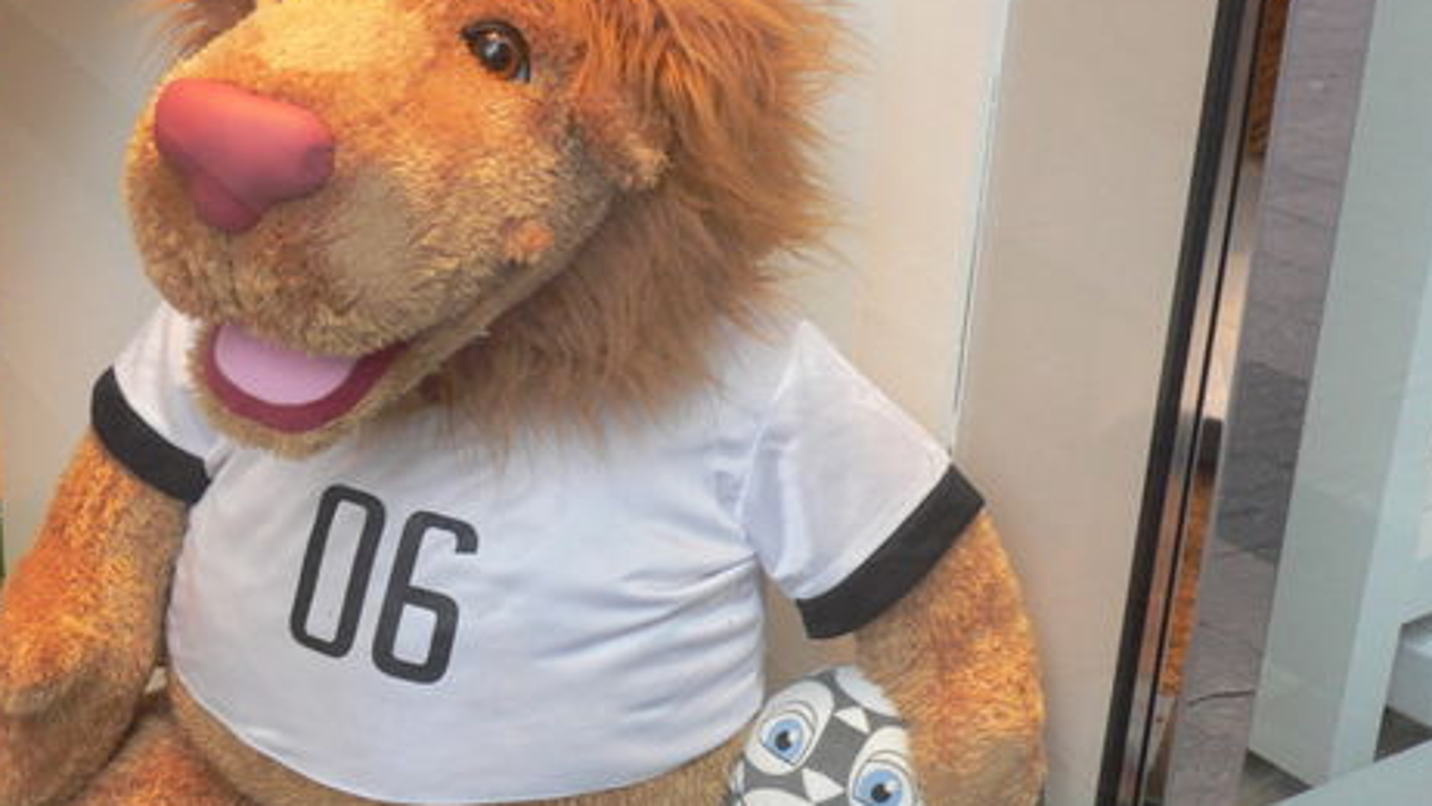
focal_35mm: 77
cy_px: 598
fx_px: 2924
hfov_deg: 27.4
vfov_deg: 15.6
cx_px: 505
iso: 100
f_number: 3.4
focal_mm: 8.5
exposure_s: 1/100
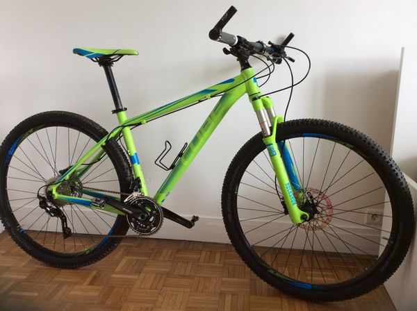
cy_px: 156
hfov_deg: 56.9
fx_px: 385
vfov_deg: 44.0
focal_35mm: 32
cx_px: 208
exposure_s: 1/24
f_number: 2.4
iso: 40
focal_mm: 3.3
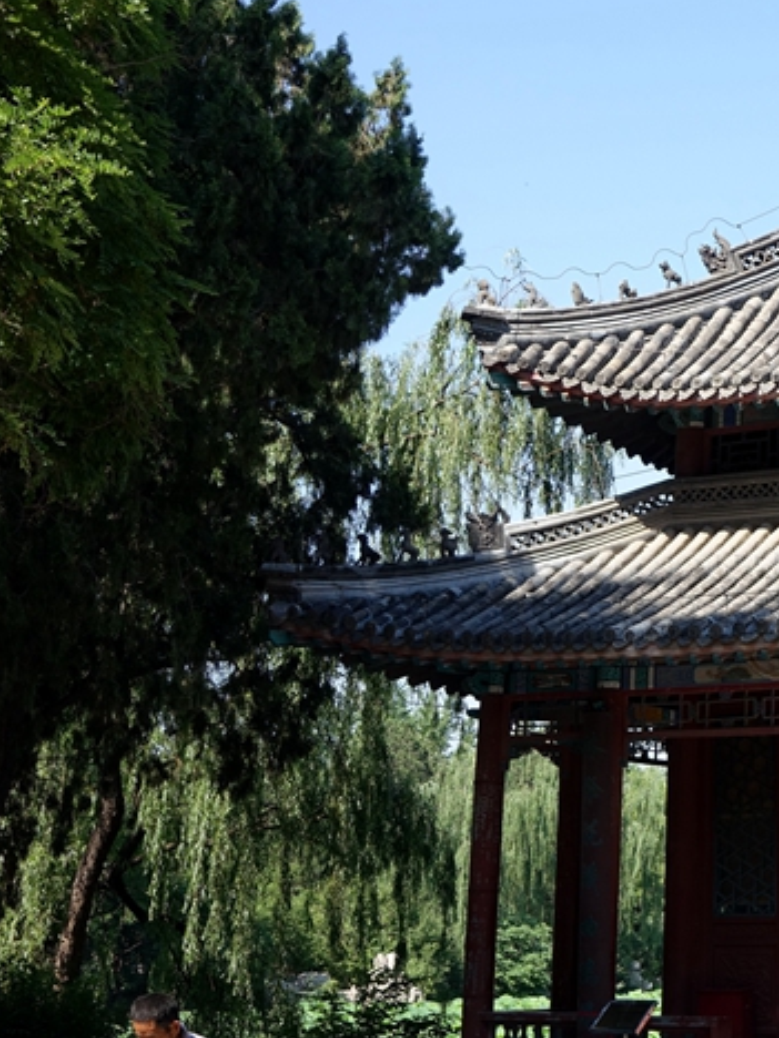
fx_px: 2220
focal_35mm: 74
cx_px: 868
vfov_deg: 26.3
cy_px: 578
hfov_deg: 19.1
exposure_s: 1/400
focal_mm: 16.43
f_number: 4
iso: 125
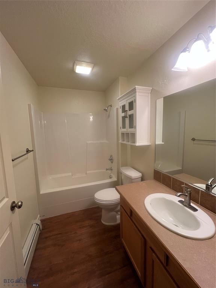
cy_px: 144
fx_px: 108
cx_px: 108
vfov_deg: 106.2
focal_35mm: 13
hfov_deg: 89.9
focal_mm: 1.57
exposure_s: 1/120
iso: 160
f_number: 1.8
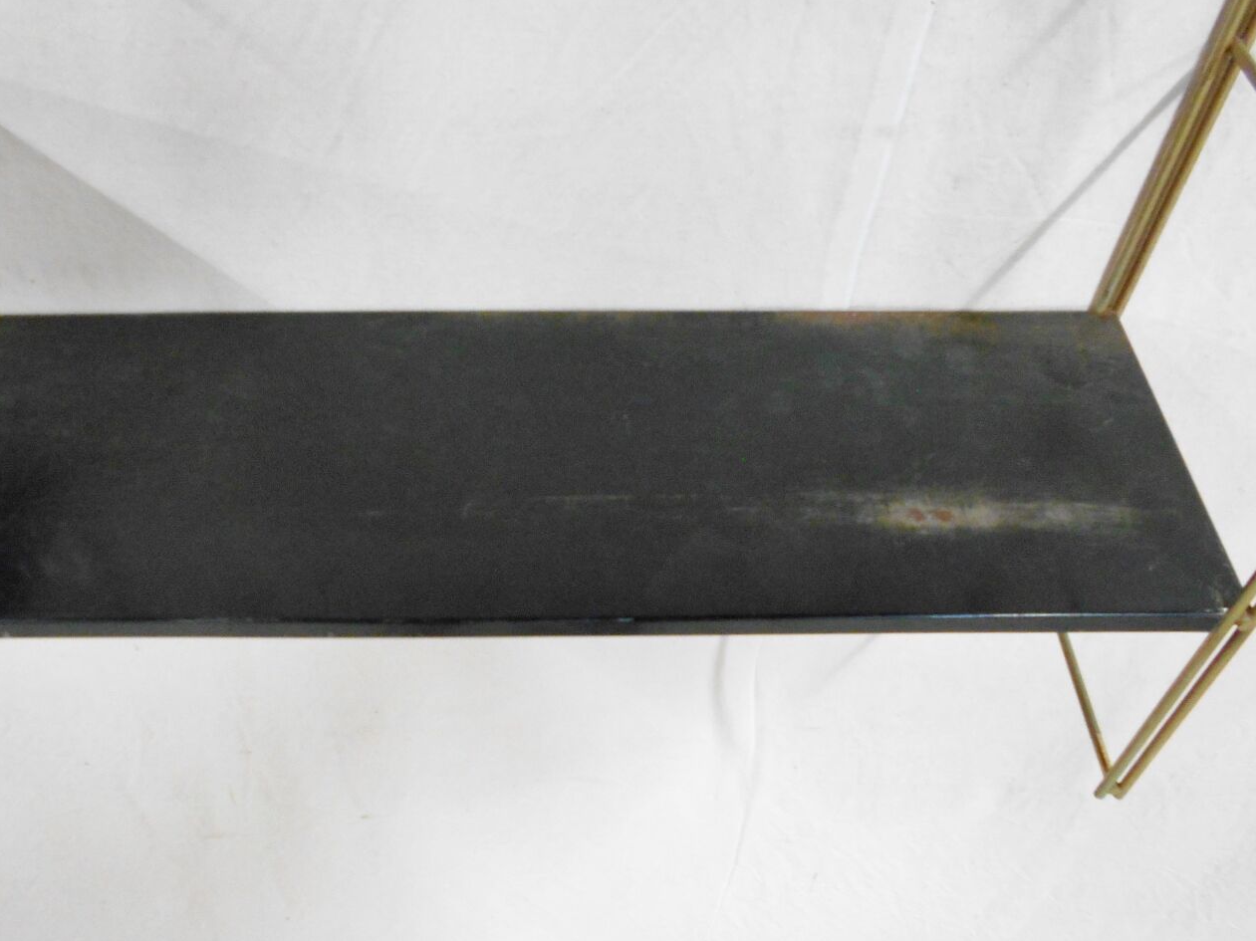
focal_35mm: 33
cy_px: 530
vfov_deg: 42.8
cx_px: 555
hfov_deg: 55.2
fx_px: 1197
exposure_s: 1/10
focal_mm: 4.6
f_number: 3.2
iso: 400
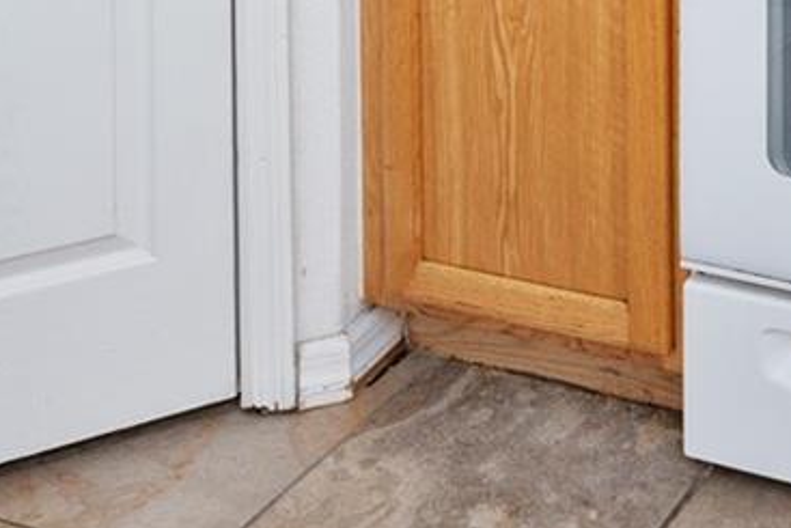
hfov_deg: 25.9
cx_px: 1134
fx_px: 1341
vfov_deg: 15.8
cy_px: -614
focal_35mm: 61
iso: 400
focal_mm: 14
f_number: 7.1
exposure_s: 1/8
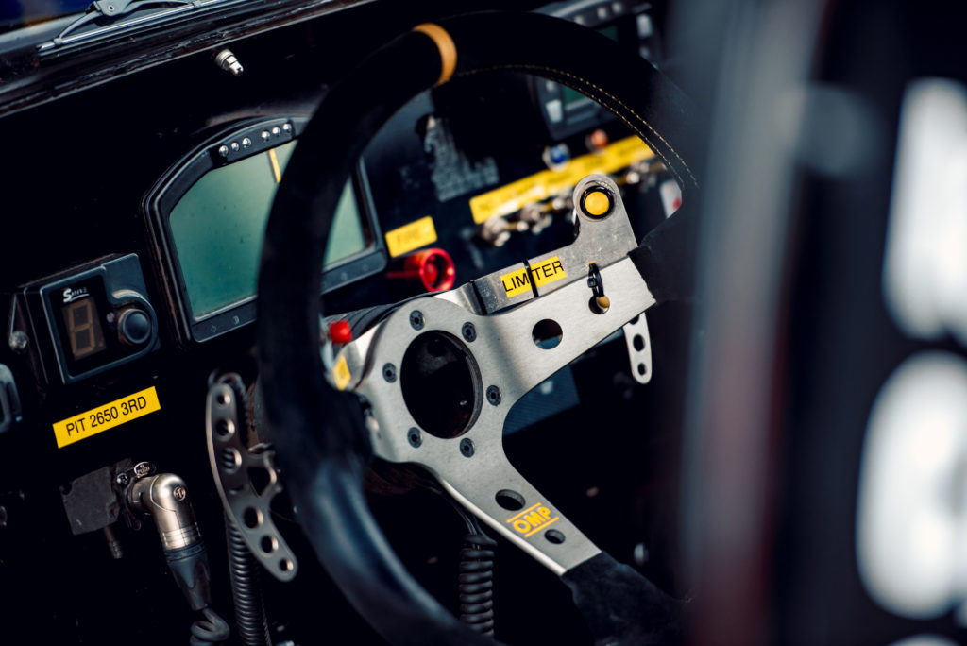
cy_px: 323
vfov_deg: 6.9
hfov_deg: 10.3
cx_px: 484
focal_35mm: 200
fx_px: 5375
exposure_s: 1/400
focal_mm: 200
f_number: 2.8
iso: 400
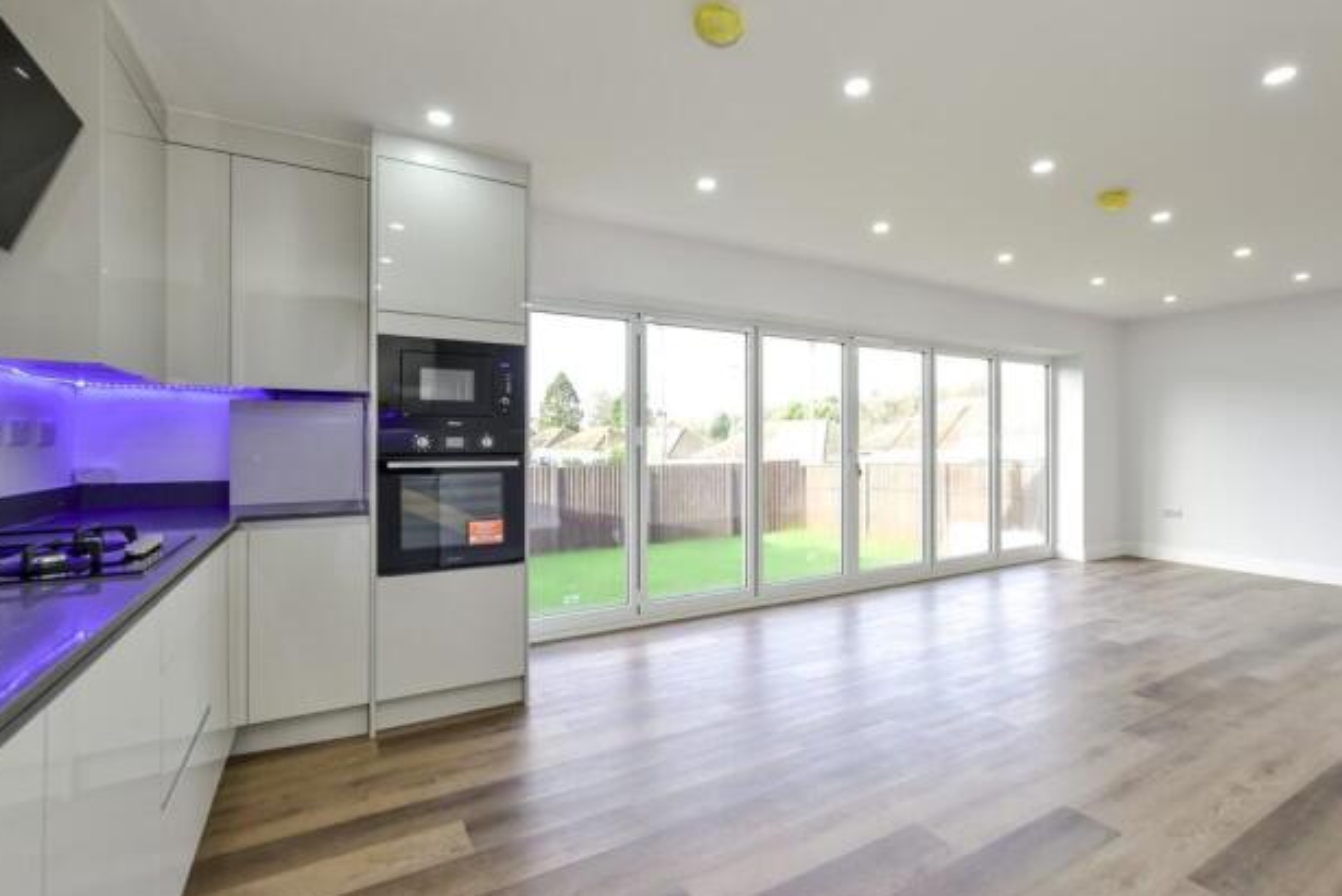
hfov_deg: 96.6
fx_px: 597
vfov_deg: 73.8
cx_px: 701
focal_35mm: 16
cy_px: 440
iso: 640
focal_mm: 10
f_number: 8
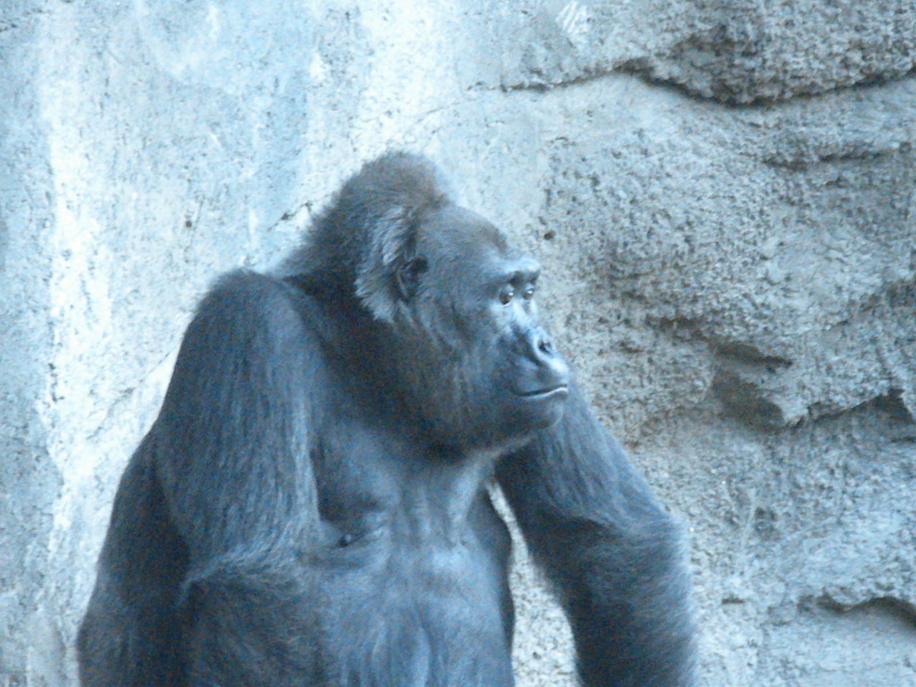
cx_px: 458
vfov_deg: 5.7
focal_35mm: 260
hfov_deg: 7.6
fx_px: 6880
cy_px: 344
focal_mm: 46.2
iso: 3200
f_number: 5.3
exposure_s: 1/123
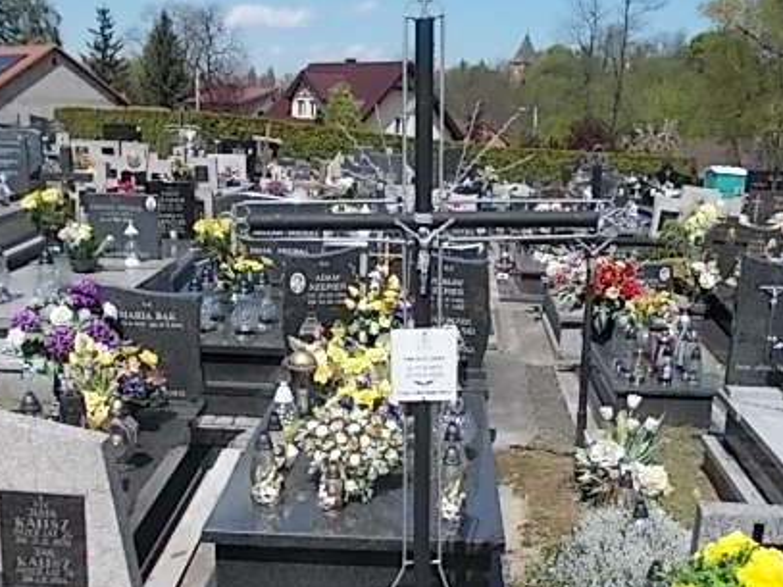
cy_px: 427
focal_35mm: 44
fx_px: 995
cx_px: 402
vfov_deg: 32.3
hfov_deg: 43.0
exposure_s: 1/400
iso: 80
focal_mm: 4
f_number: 5.4
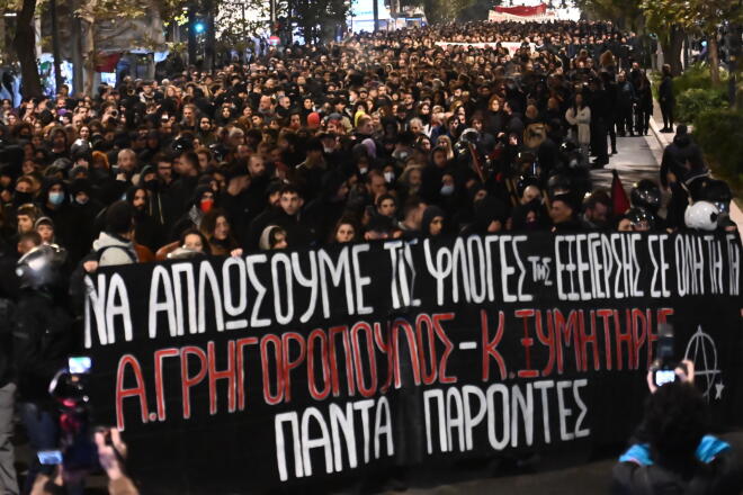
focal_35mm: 93
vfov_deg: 14.7
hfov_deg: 21.9
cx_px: 372
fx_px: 1919
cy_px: 248
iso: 10000
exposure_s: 1/160
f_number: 4
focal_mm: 62
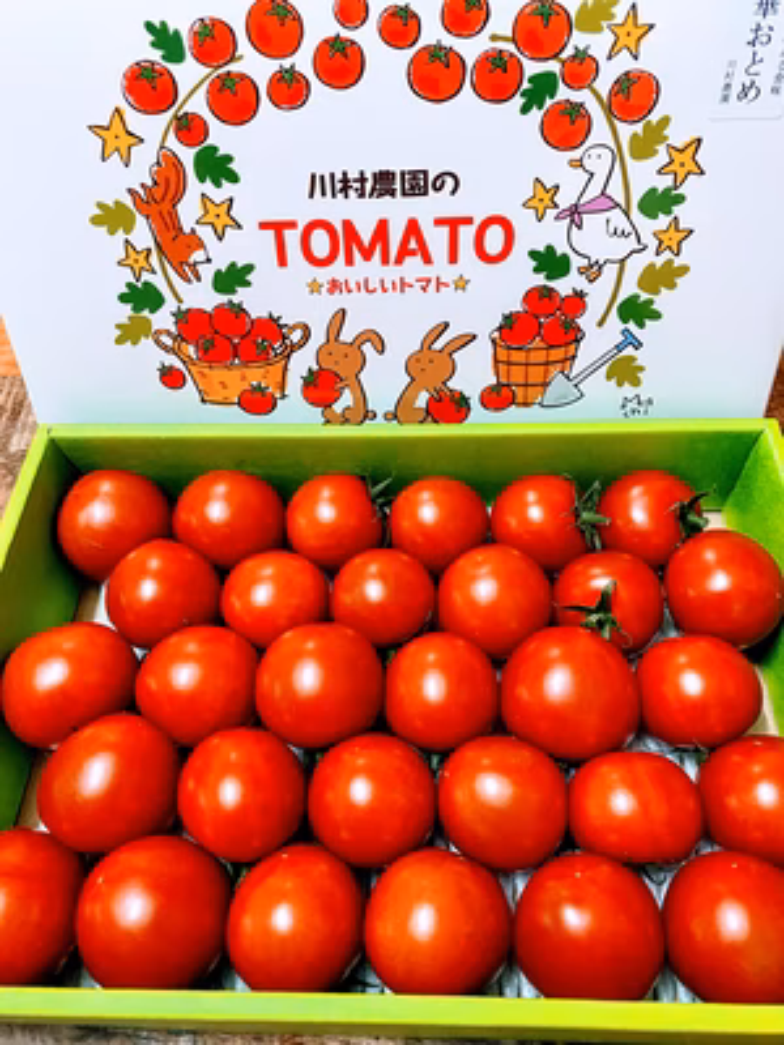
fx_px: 785
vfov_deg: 67.3
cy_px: 522
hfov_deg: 53.1
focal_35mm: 26
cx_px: 392
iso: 500
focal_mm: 4.25
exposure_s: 1/40
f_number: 1.8
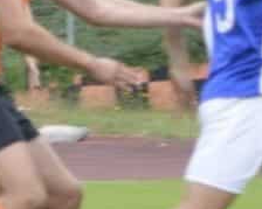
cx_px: 517
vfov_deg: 1.0
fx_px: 11572
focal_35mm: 1493
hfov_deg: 1.3
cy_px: 107
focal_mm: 116
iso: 200
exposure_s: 1/160
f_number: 6.3
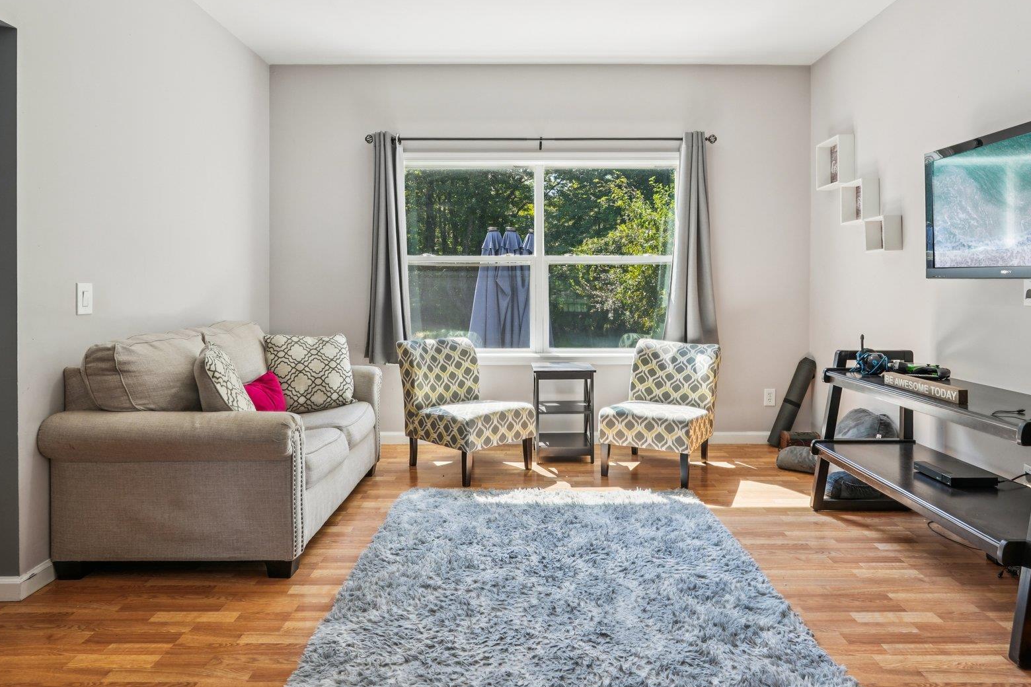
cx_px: 523
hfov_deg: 79.5
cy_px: 274
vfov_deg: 57.5
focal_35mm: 22
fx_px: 620
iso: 160
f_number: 8
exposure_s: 1/30
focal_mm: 16.5
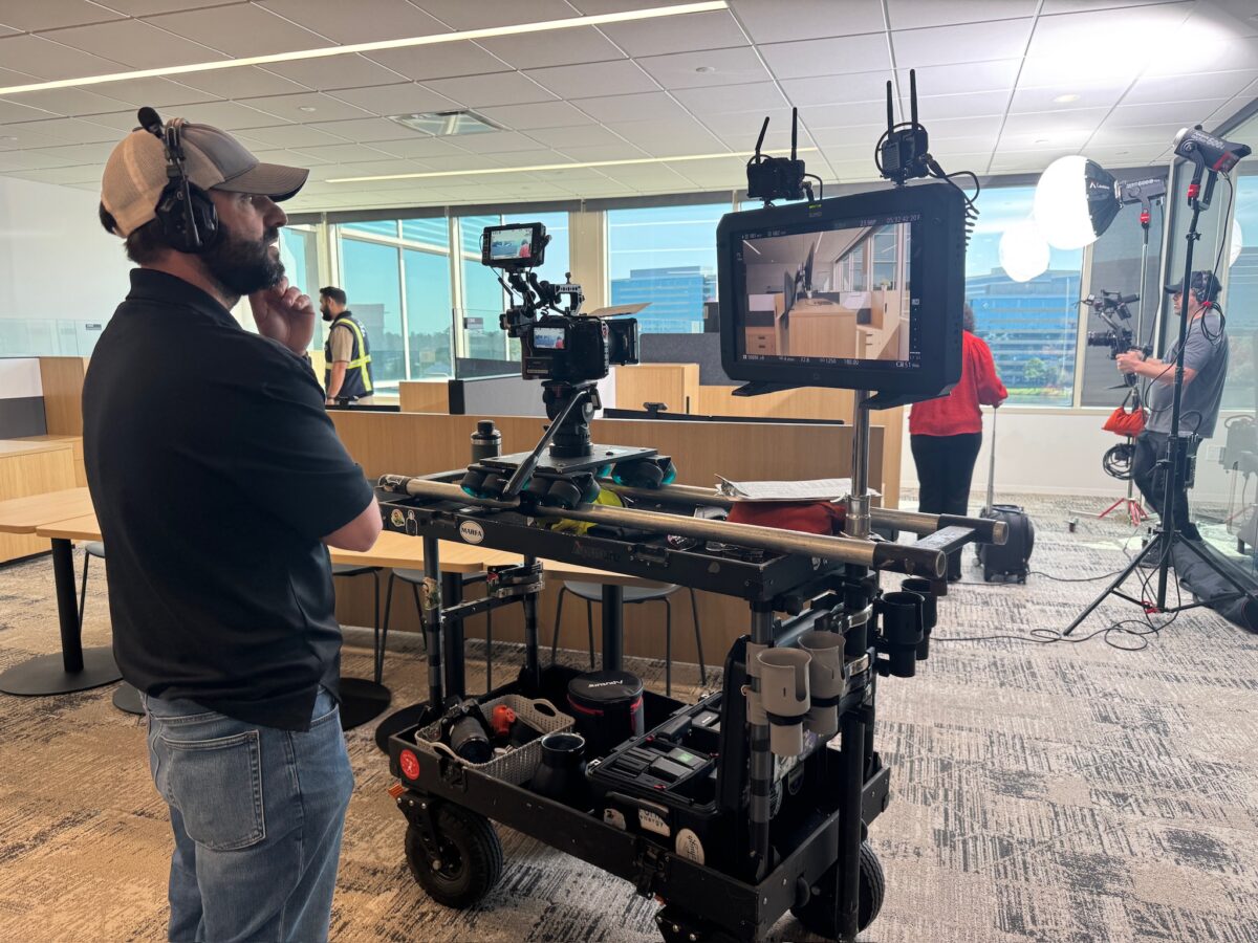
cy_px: 472
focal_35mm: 24
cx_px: 629
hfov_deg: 71.6
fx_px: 872
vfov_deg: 56.8
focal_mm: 6.76
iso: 64
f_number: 1.78
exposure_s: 1/121
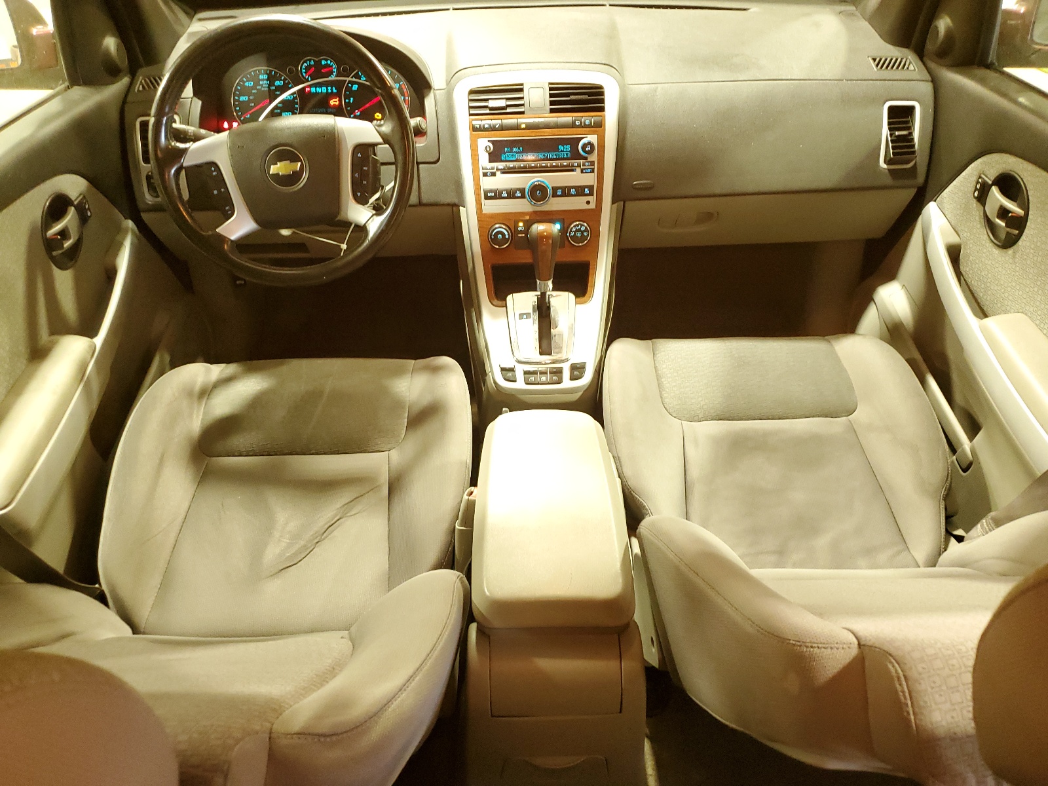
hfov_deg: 67.3
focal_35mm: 26
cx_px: 524
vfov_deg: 53.1
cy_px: 393
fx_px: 787
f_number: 1.5
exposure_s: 1/15
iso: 377
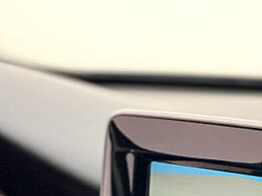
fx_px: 1807
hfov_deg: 8.3
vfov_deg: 6.2
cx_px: 243
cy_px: 258
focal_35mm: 239
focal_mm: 9
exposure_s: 1/40
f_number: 2.8
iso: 320
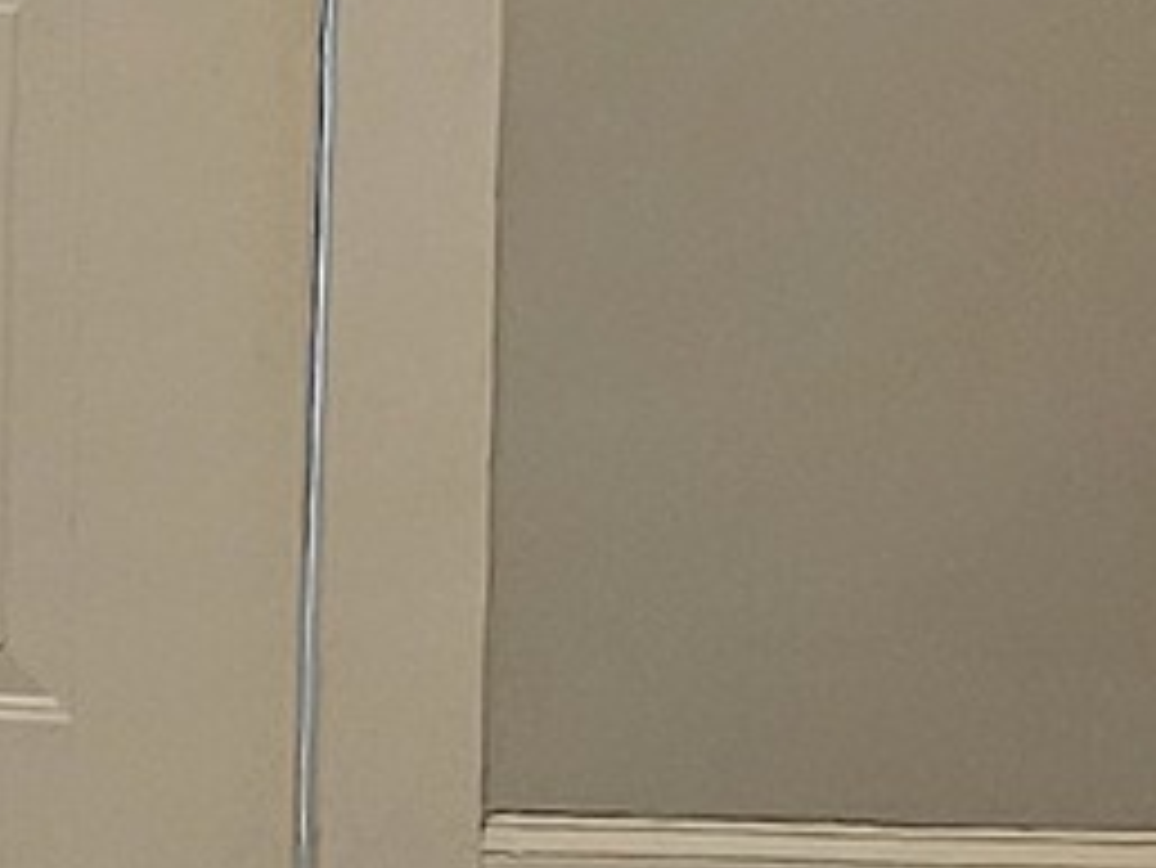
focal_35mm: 206
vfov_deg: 7.2
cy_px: -18
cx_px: -306
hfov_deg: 9.4
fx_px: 6883
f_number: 1.7
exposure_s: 1/120
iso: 1000
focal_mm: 6.3
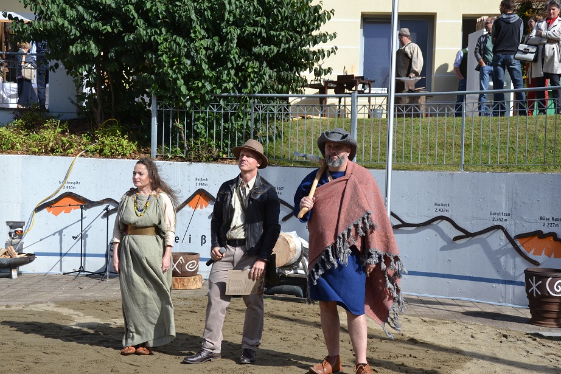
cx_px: 280
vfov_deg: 25.8
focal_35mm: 52
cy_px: 187
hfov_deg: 37.8
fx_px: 818
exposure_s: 1/200
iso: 100
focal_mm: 35
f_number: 7.1
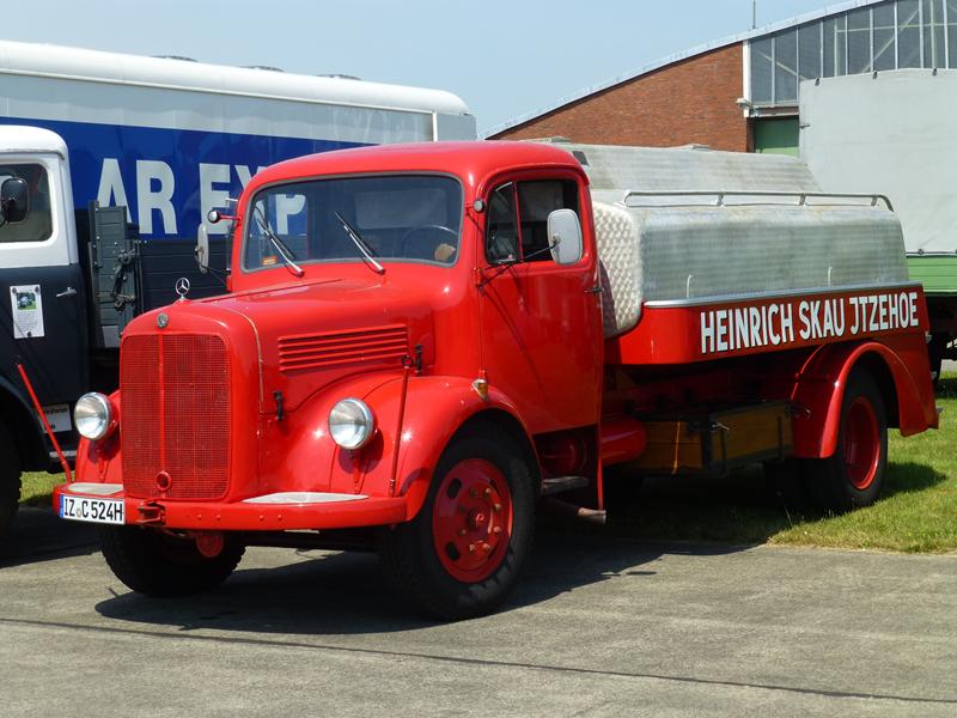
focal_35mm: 75
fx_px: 2073
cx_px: 478
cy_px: 359
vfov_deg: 19.6
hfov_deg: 26.0
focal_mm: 13.3
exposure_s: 1/500
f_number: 5
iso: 100
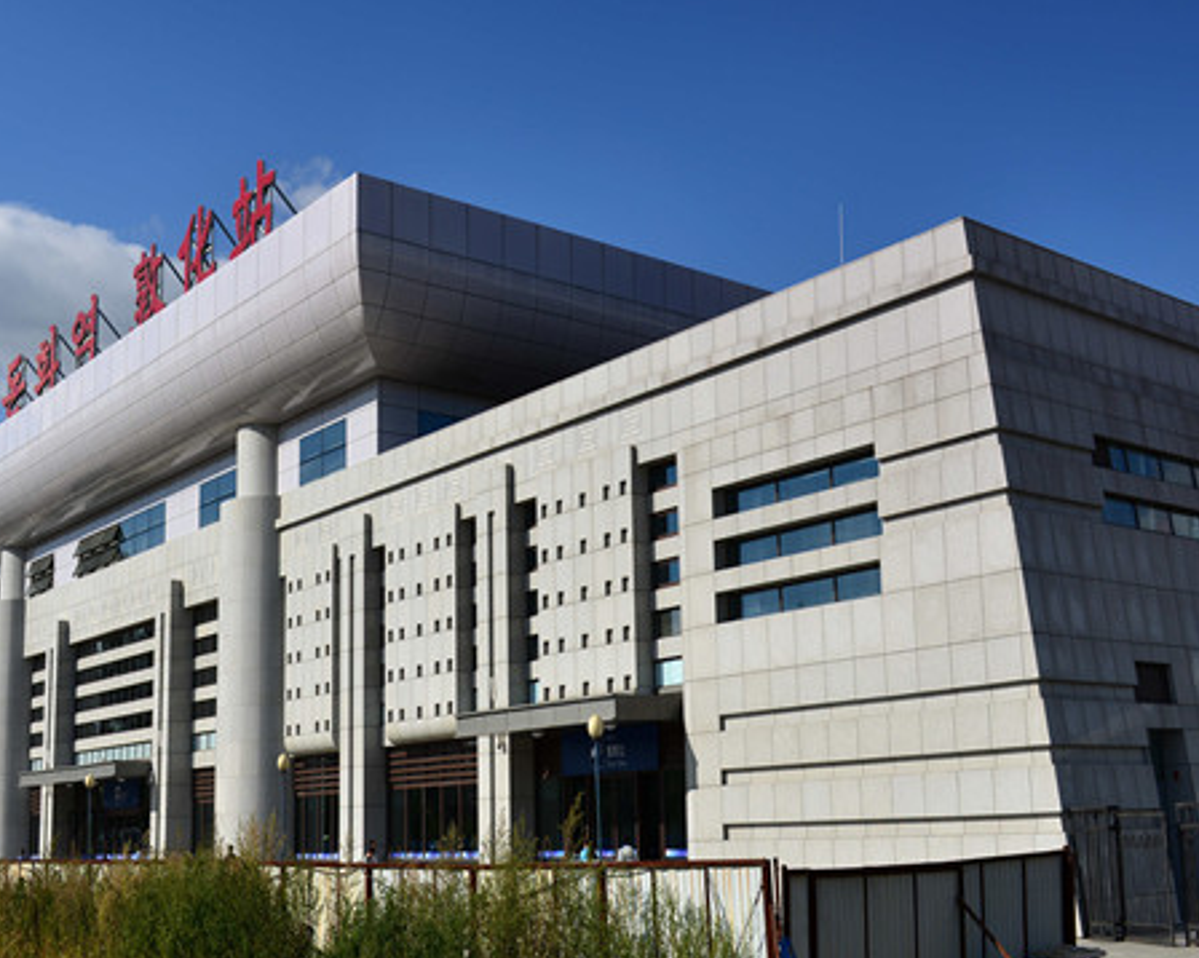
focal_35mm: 39
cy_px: 492
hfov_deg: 46.6
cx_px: 482
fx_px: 1383
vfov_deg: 38.2
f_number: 7.1
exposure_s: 1/500
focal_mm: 31
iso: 100
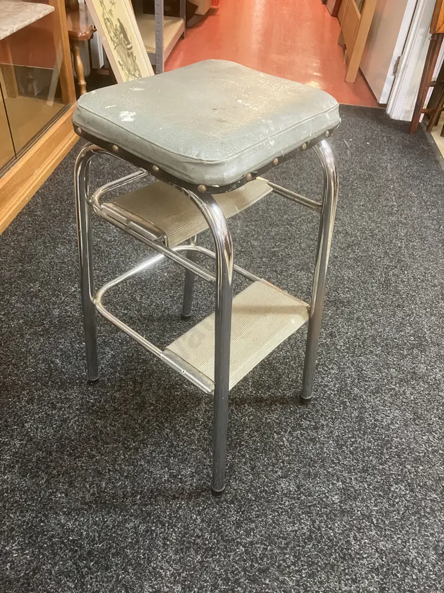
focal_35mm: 28
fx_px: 479
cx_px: 222
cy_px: 296
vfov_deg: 63.4
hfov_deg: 49.7
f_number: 1.8
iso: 400
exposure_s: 1/33
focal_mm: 3.99
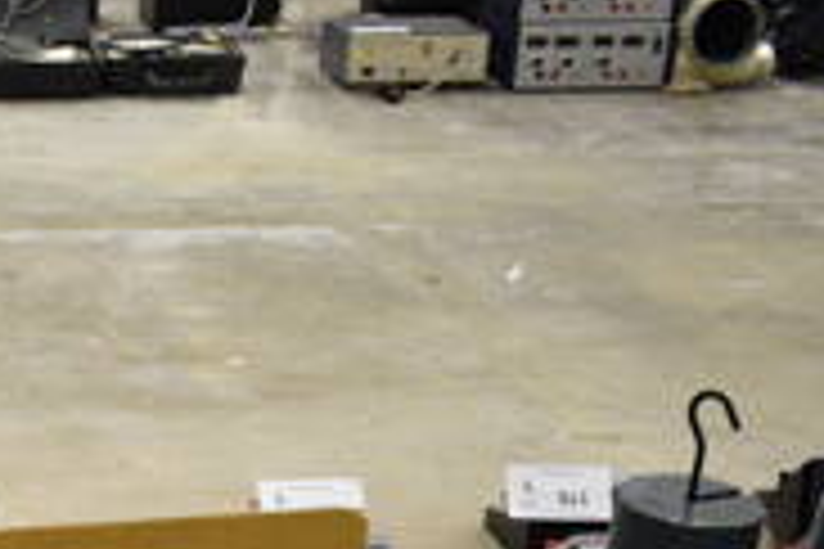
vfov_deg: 14.0
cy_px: 896
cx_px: -239
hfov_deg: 20.7
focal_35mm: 90
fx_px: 2060
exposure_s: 1/125
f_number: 3.5
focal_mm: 18
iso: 1400
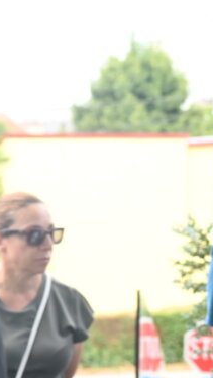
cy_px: 310
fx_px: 1663
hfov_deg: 6.9
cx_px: -296
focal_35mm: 166
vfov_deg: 12.9
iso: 250
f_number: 5.6
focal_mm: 58
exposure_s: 1/60
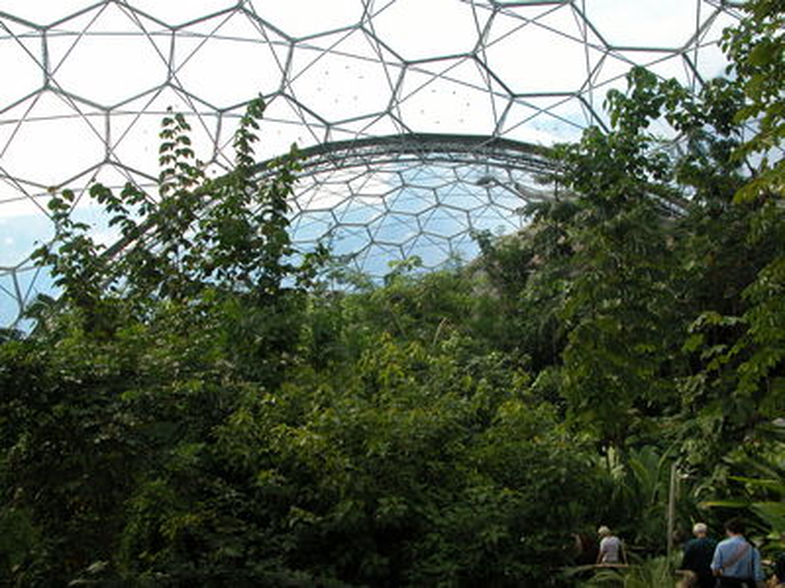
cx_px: 392
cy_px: 294
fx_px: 794
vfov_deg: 40.7
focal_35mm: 35
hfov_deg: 52.6
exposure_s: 1/255
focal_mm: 8.9
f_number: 6.3
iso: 100
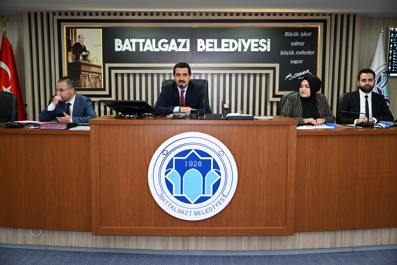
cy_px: 132
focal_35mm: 35
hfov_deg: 54.4
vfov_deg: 37.9
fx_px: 386
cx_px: 198
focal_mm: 35
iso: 1000
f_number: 2.8
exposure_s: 1/200
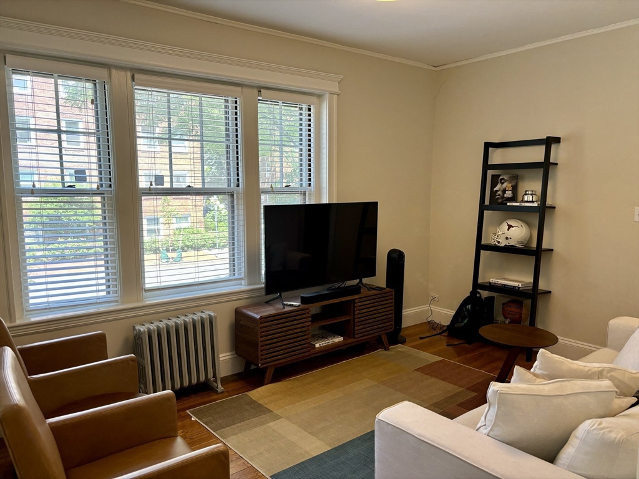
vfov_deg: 53.1
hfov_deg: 67.3
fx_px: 480
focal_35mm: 26
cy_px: 240
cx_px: 320
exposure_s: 1/120
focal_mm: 5.96
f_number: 1.6
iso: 125
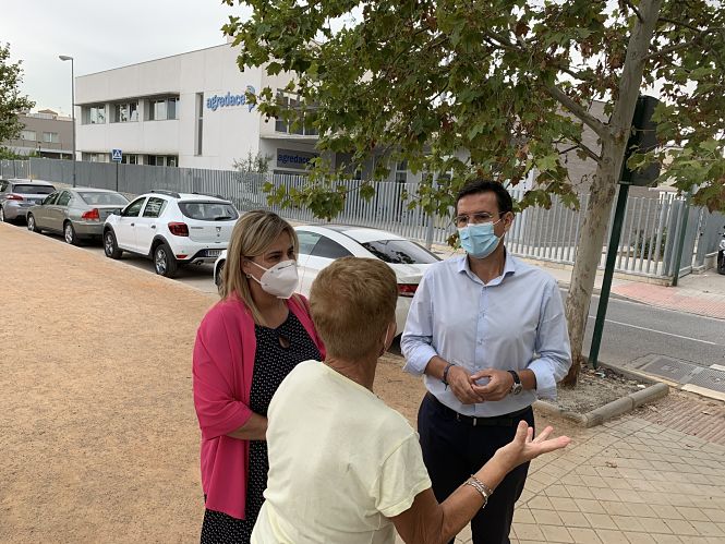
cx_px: 362
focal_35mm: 26
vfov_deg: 53.1
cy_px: 272
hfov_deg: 67.3
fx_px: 545
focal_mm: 4.25
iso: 25
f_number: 1.8
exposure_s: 1/173
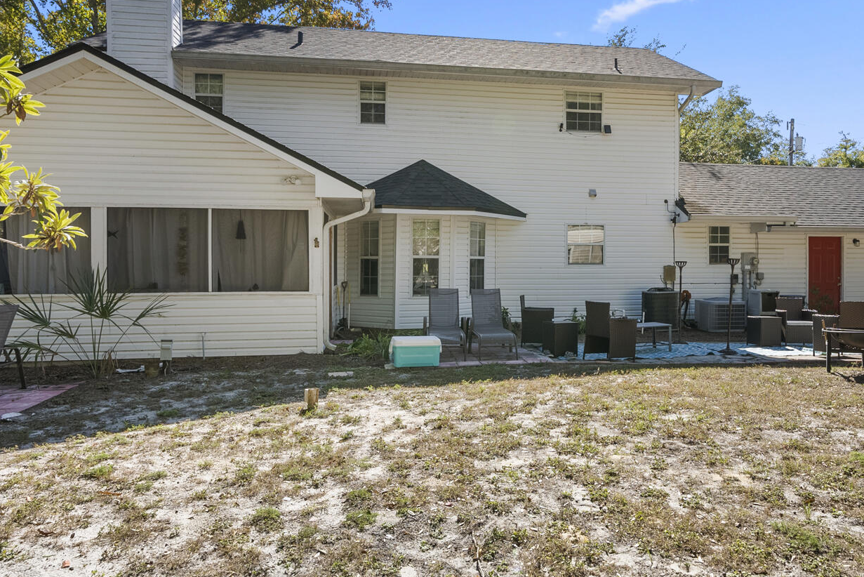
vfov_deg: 49.6
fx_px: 624
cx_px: 506
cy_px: 270
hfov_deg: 68.9
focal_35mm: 26
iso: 320
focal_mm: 16
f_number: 8
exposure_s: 1/160
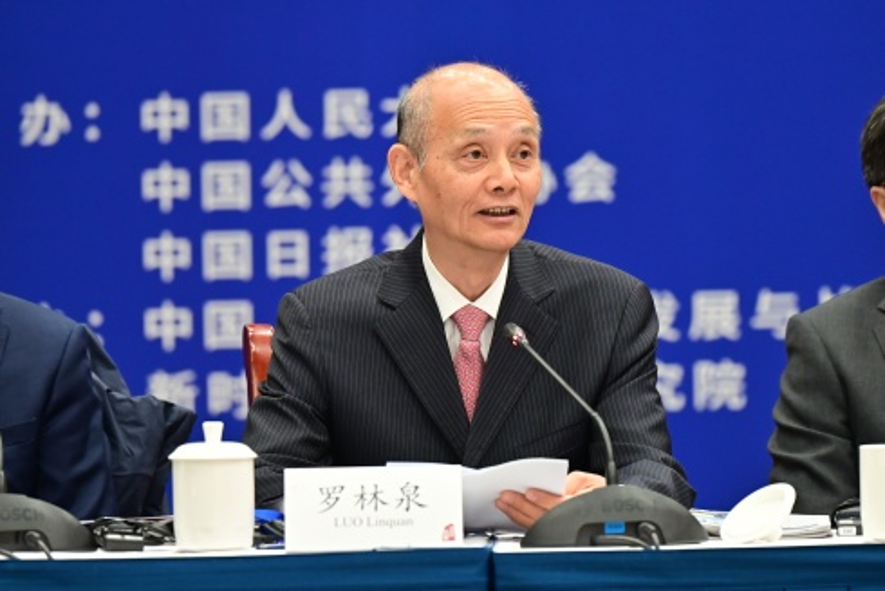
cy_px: 296
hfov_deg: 7.6
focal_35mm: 270
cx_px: 442
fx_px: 6639
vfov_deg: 5.1
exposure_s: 1/160
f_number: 3.5
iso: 1600
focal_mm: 180
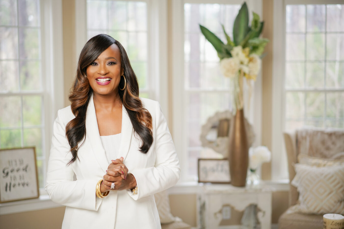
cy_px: 114
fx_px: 526
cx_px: 172
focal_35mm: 55
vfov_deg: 24.6
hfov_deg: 36.2
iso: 400
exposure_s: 1/320
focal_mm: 55
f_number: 2
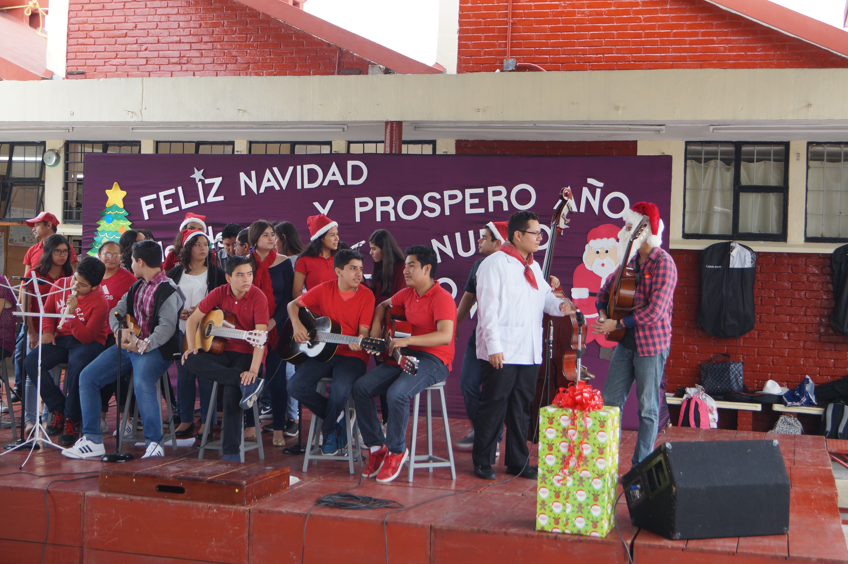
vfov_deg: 25.7
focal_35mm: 52
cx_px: 424
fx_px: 1235
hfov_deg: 37.9
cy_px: 282
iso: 100
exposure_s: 1/60
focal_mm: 35
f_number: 4.5
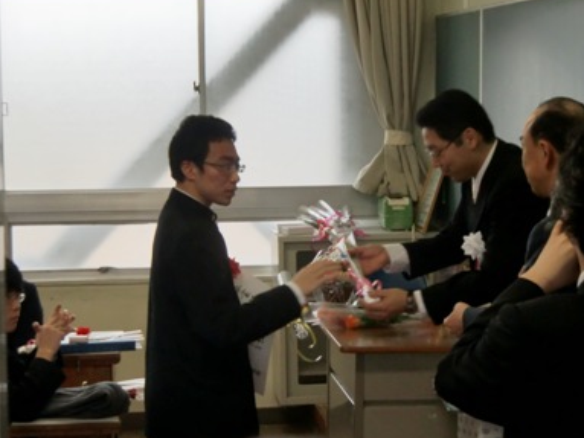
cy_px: 214
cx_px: 281
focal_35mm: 89
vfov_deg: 16.6
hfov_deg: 22.0
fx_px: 1501
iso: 100
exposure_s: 1/80
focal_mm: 13.6
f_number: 4.6
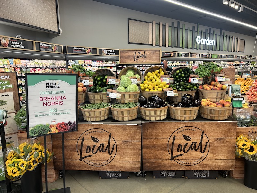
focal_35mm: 26
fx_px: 193
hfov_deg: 67.3
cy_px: 96
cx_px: 128
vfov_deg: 53.1
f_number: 1.5
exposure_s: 1/60
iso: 80
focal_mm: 5.7
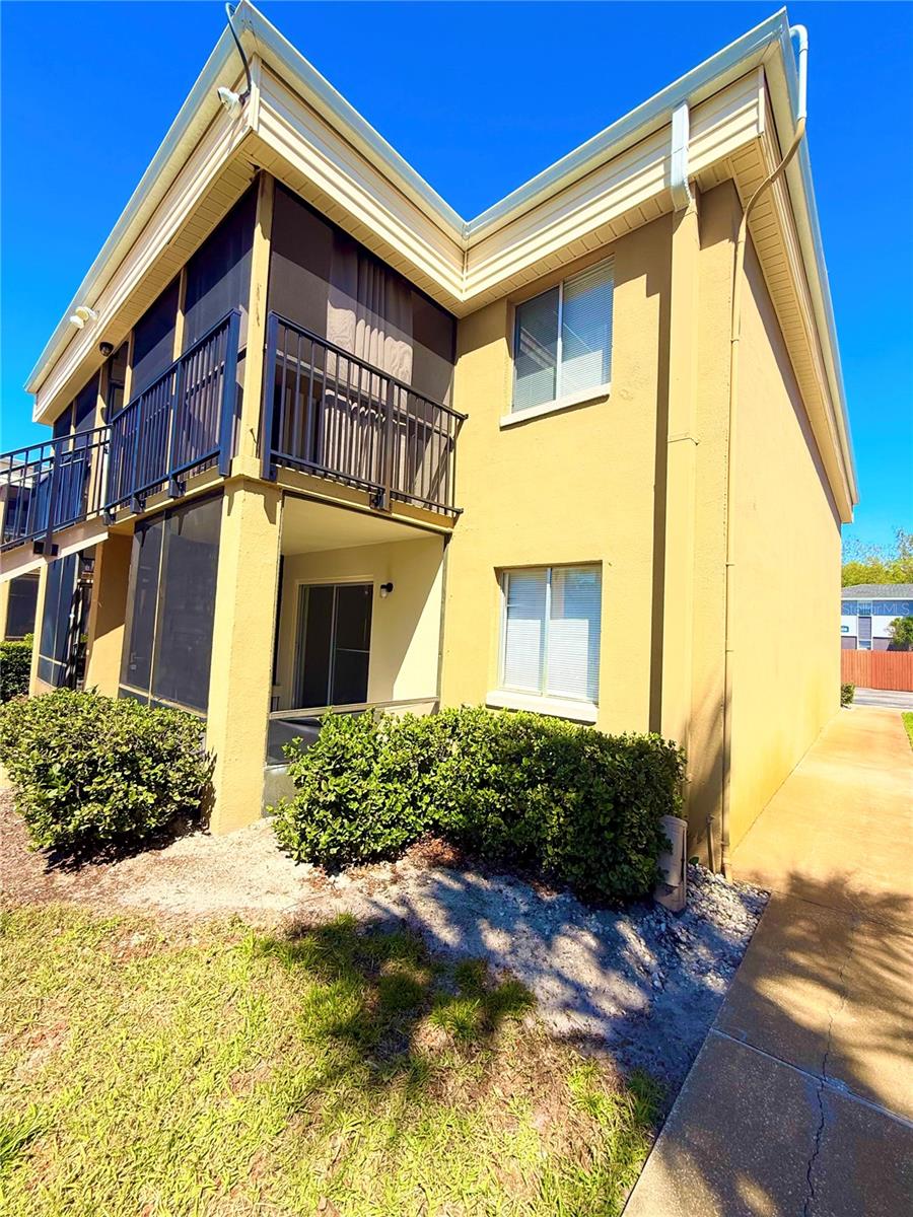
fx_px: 492
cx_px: 456
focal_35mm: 14
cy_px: 608
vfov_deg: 102.1
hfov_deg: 85.7
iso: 50
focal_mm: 2.22
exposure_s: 1/1745
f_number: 2.2
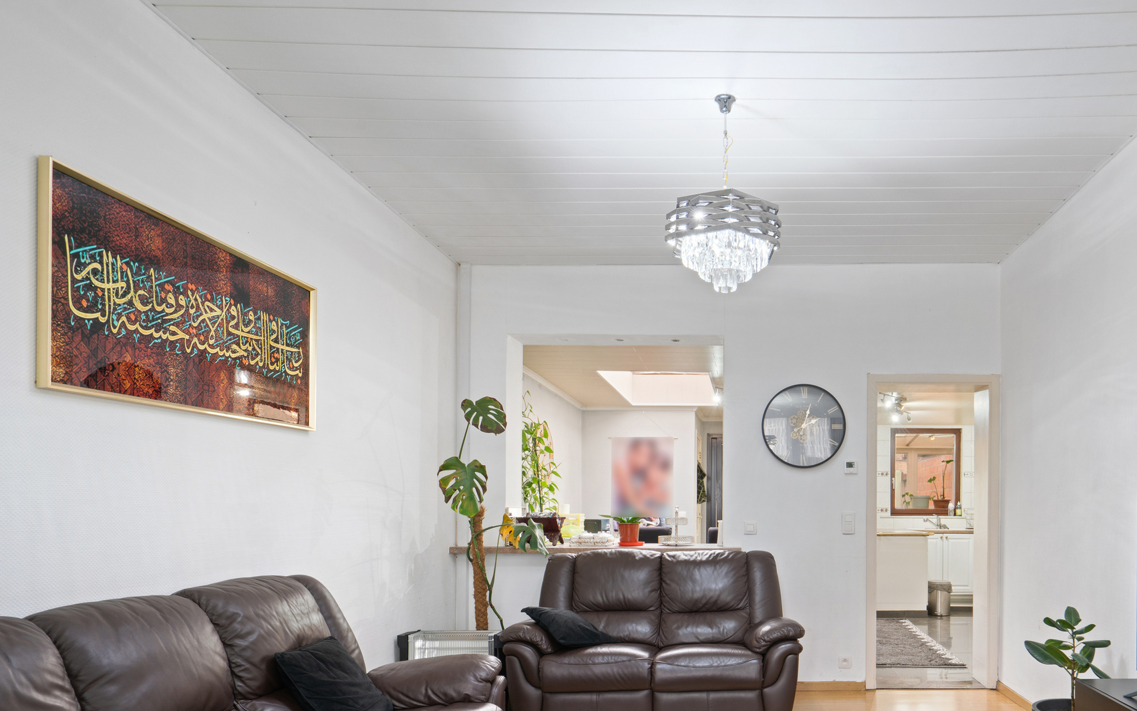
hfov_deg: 74.9
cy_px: 528
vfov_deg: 50.9
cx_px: 753
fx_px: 713
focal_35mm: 23
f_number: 11
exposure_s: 3.2
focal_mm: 16
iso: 250
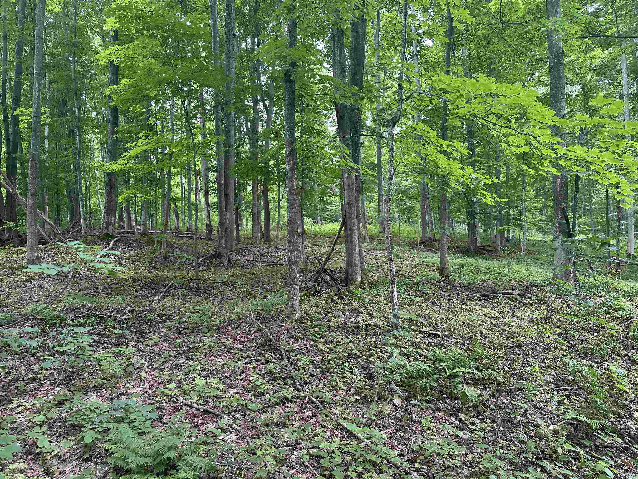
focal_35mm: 24
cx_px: 319
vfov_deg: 56.8
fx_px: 442
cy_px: 240
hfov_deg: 71.6
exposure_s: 1/121
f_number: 1.78
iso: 200
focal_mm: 6.86
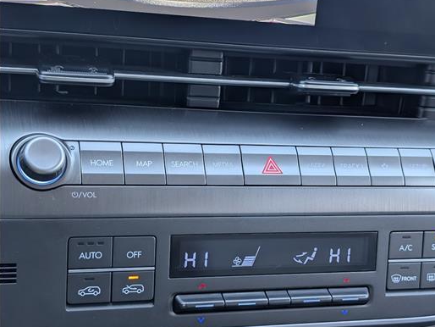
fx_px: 767
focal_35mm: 61
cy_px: 197
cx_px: 269
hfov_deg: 31.5
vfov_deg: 24.0
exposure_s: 1/213
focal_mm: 6.9
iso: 110
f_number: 1.68
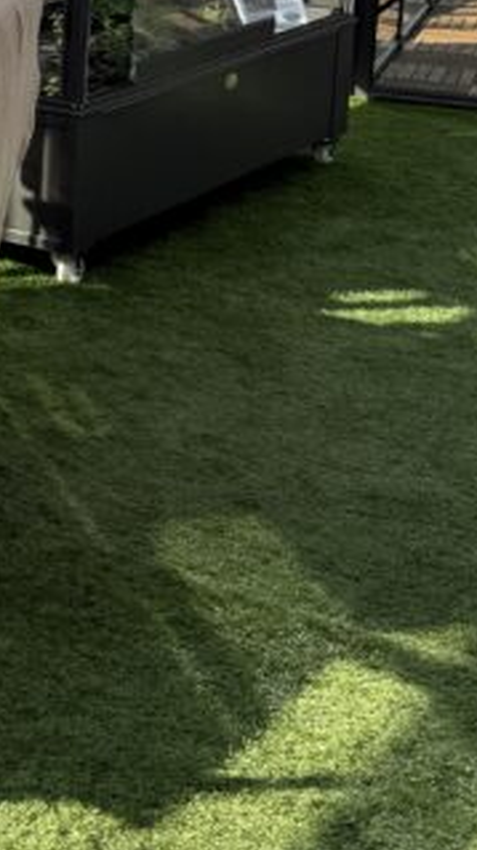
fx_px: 1892
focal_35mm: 84
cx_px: -442
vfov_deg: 24.2
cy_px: 11
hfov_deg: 12.8
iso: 80
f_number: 1.78
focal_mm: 6.76
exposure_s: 1/1553
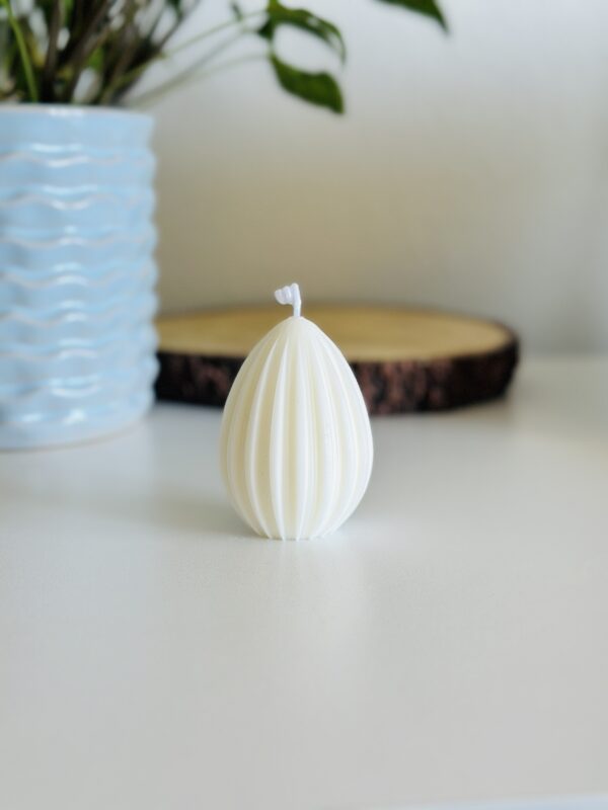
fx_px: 1124
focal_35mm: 48
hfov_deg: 30.3
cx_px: 304
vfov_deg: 39.7
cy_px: 405
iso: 100
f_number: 1.78
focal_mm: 6.86
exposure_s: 1/121
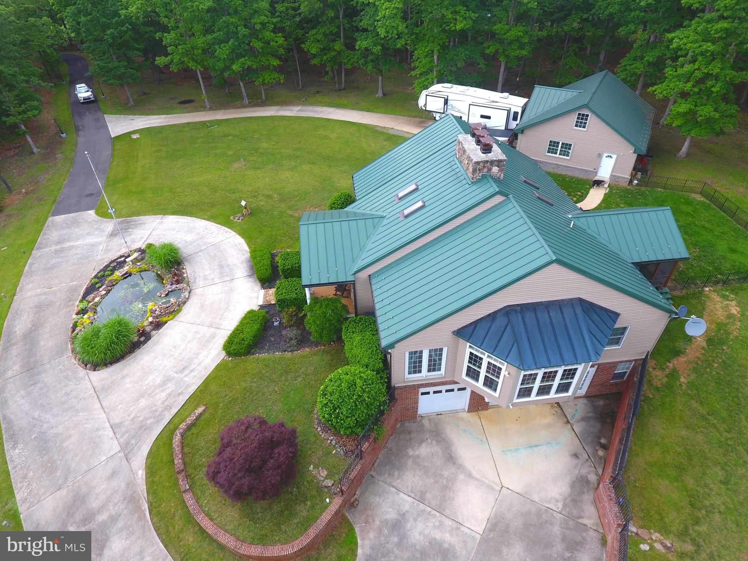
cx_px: 374
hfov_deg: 81.7
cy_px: 280
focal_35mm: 20
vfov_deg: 66.0
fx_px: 432
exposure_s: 1/163
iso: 100
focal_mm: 3.61
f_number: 2.8
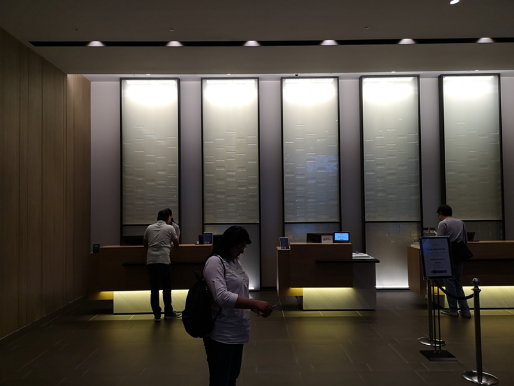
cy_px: 193
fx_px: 401
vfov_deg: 51.4
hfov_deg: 65.3
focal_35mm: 27
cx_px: 257
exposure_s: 1/50
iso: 80
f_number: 1.8
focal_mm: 3.95
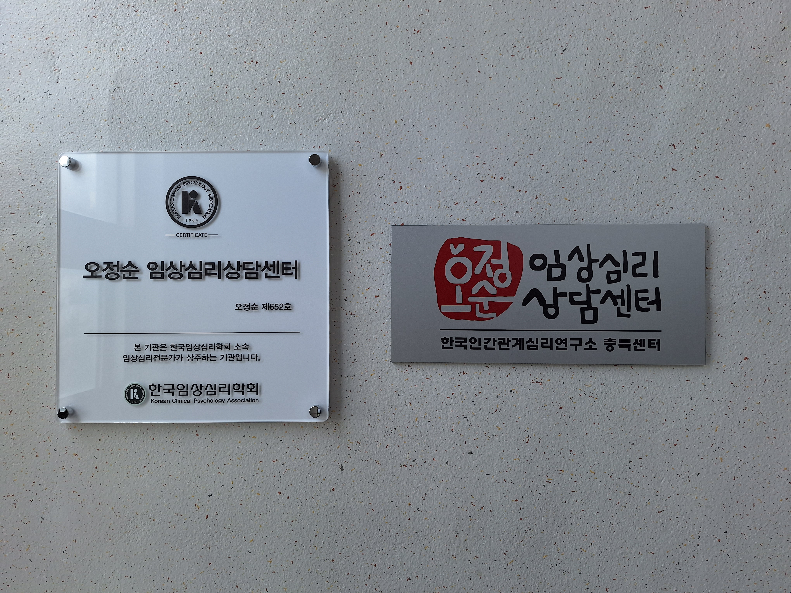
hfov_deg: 73.9
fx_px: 526
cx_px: 396
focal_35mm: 23
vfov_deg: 58.9
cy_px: 296
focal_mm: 5.54
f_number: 1.8
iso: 40
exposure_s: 1/170
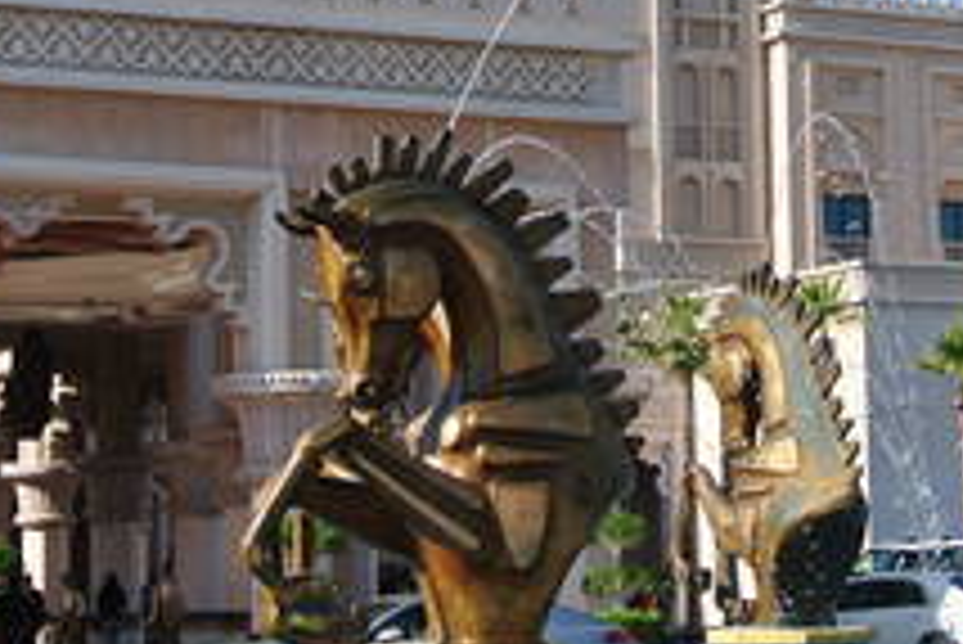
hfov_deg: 20.1
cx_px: 639
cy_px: 266
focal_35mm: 101
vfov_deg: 13.6
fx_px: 2703
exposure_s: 1/800
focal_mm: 13.6
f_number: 5
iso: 100
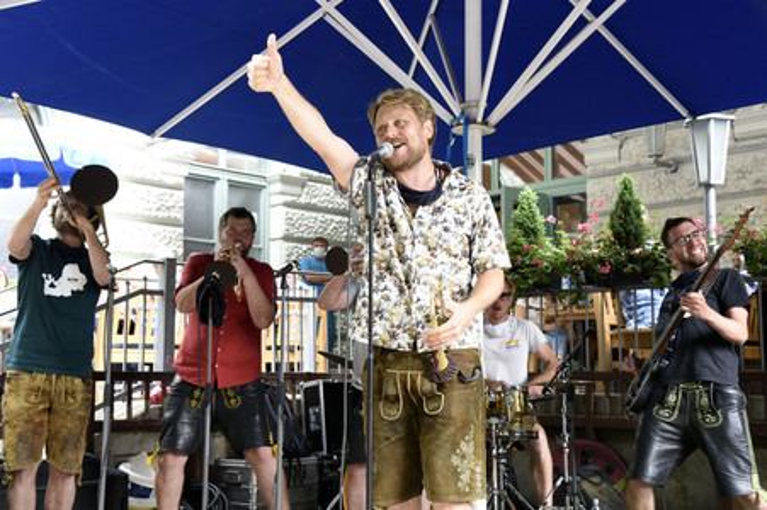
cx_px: 384
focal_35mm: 50
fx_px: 1064
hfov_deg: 39.6
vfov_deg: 27.0
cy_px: 255
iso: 1250
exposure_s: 1/60
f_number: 6.3
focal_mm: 50
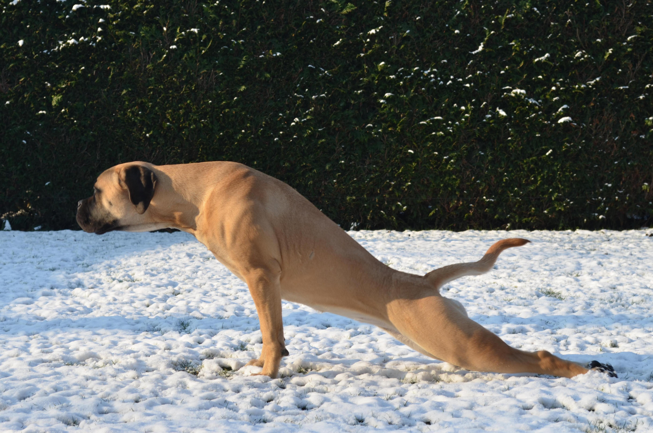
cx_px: 326
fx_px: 1493
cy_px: 216
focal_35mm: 82
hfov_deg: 24.7
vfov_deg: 16.5
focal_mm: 55
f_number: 9
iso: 100
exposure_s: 1/125
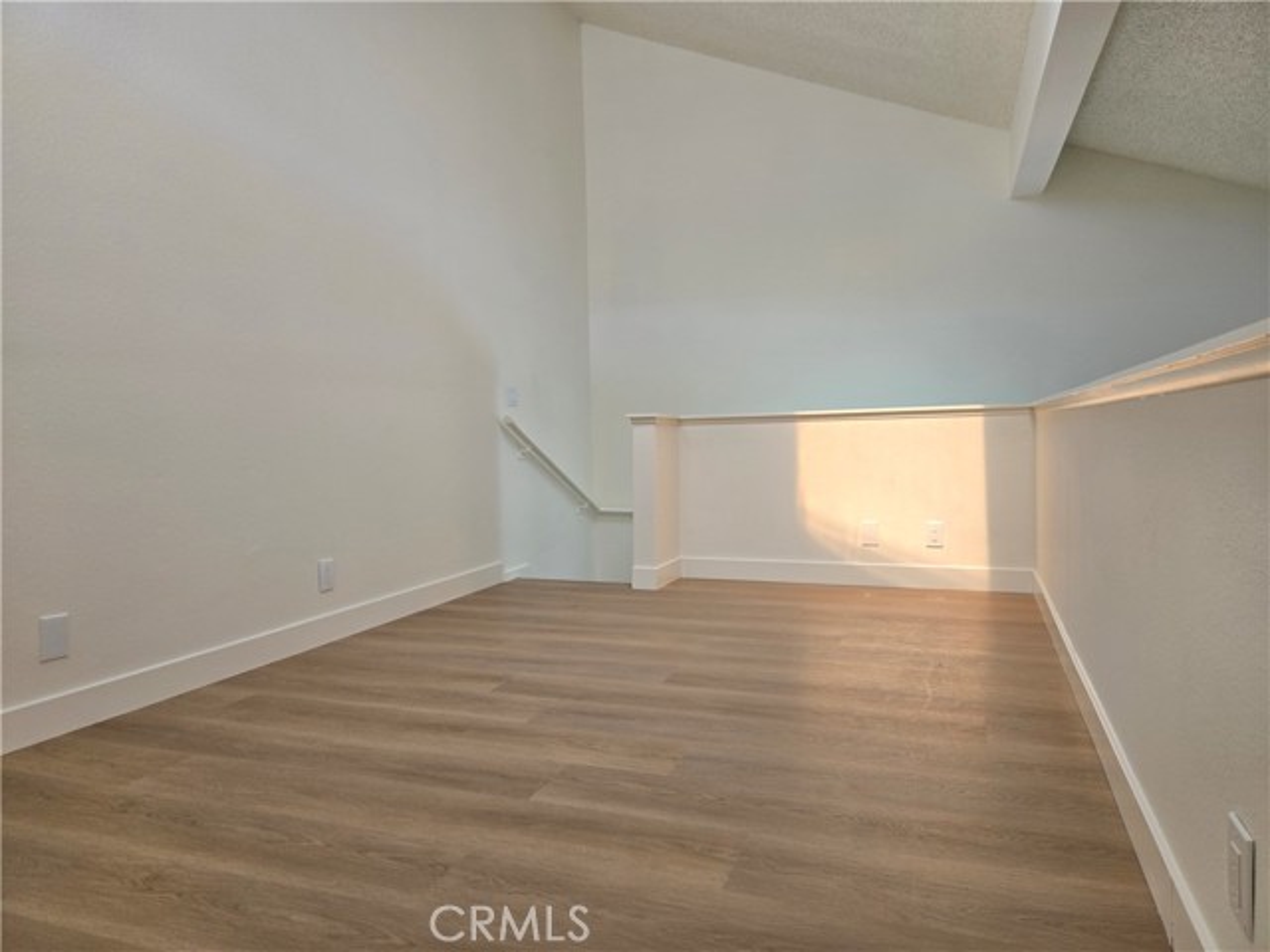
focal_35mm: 23
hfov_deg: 73.9
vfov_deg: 58.9
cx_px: 635
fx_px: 844
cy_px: 476
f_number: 1.8
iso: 80
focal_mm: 5.4
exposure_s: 1/180
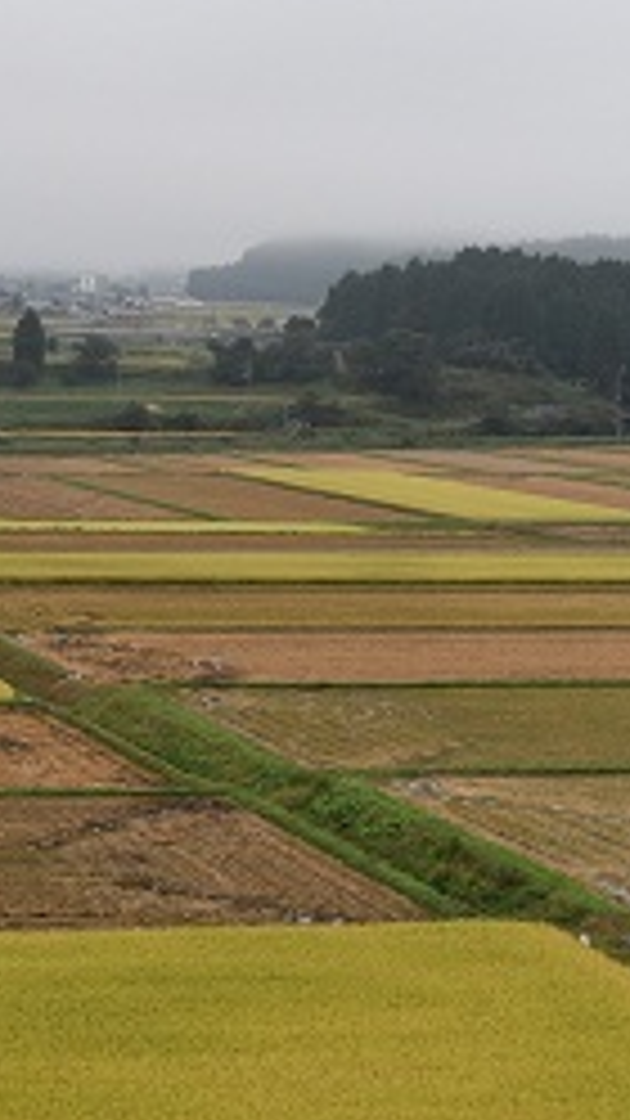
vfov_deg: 24.2
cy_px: 499
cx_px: -216
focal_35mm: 88
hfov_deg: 13.2
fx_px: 2613
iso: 250
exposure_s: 1/250
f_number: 8
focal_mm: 31
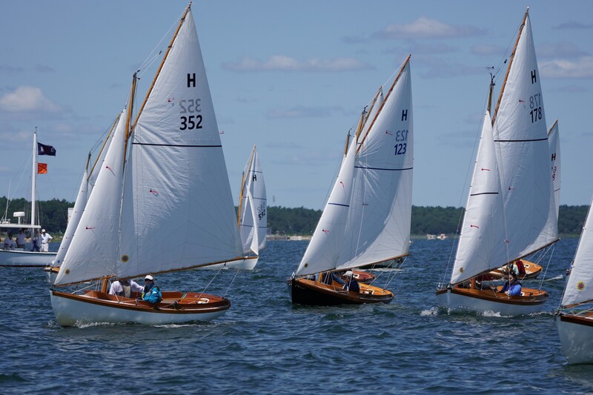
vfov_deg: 5.6
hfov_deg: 8.4
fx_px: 4026
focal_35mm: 244
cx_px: 296
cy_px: 198
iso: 125
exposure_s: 1/1600
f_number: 5
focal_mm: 163
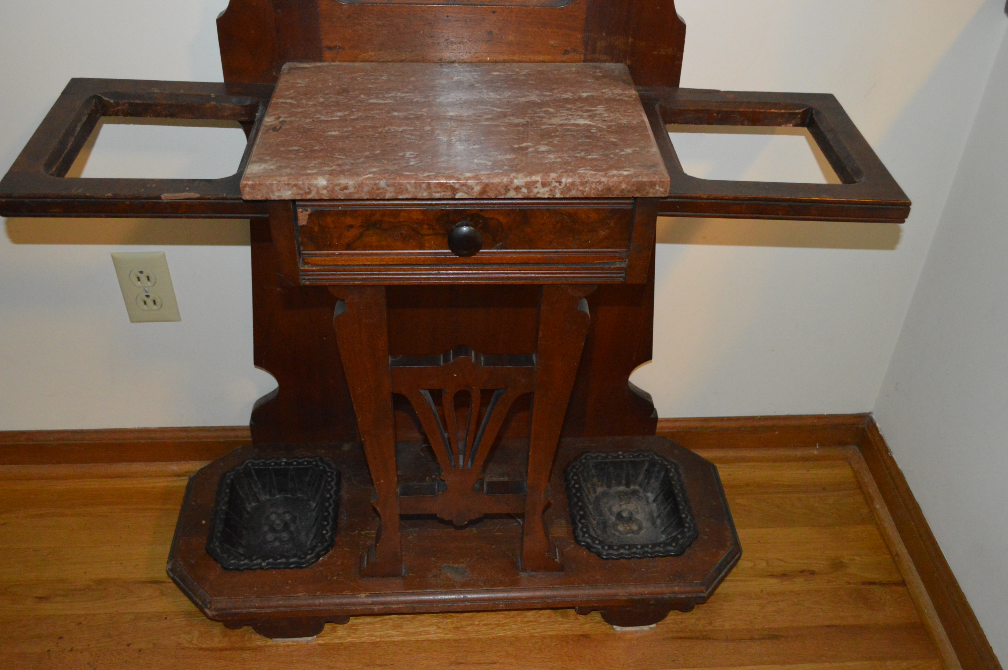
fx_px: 923
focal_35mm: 33
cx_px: 504
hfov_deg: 57.3
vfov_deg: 39.9
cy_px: 335
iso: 3200
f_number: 4
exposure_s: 1/60
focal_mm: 22
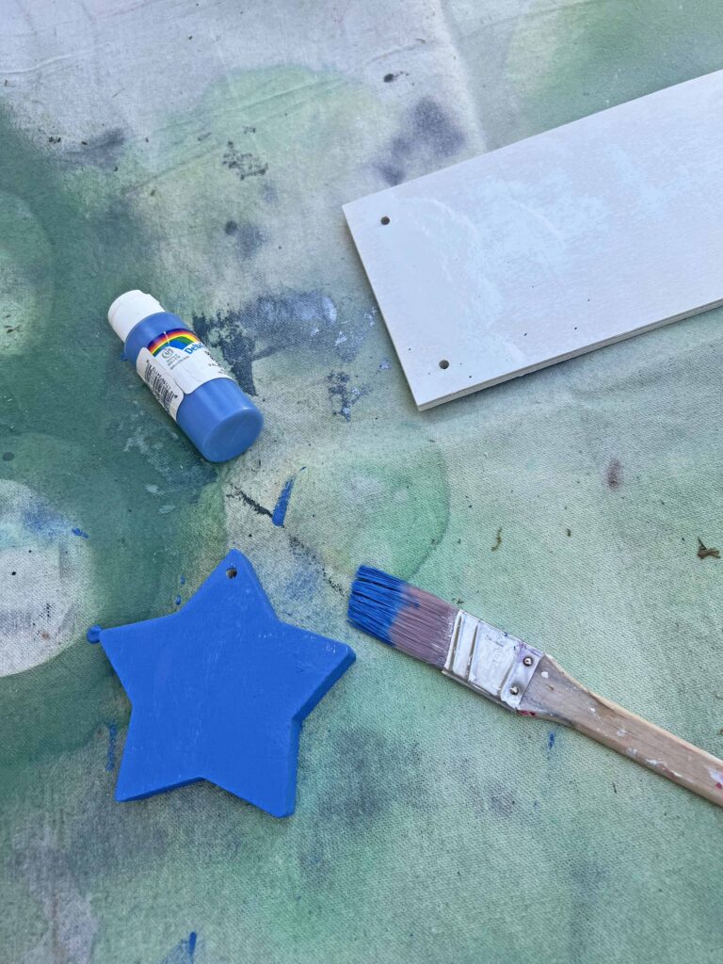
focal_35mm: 26
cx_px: 362
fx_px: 724
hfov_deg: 53.1
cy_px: 482
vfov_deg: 67.3
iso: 50
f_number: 1.5
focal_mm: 5.7
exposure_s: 1/786
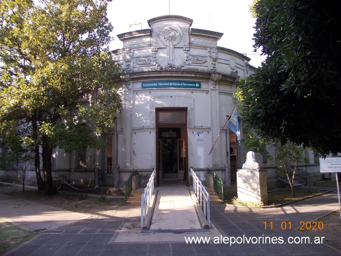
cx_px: 170
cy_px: 128
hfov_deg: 63.5
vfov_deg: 49.7
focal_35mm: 28
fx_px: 276
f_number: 2.7
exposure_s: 1/200
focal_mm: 4
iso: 80
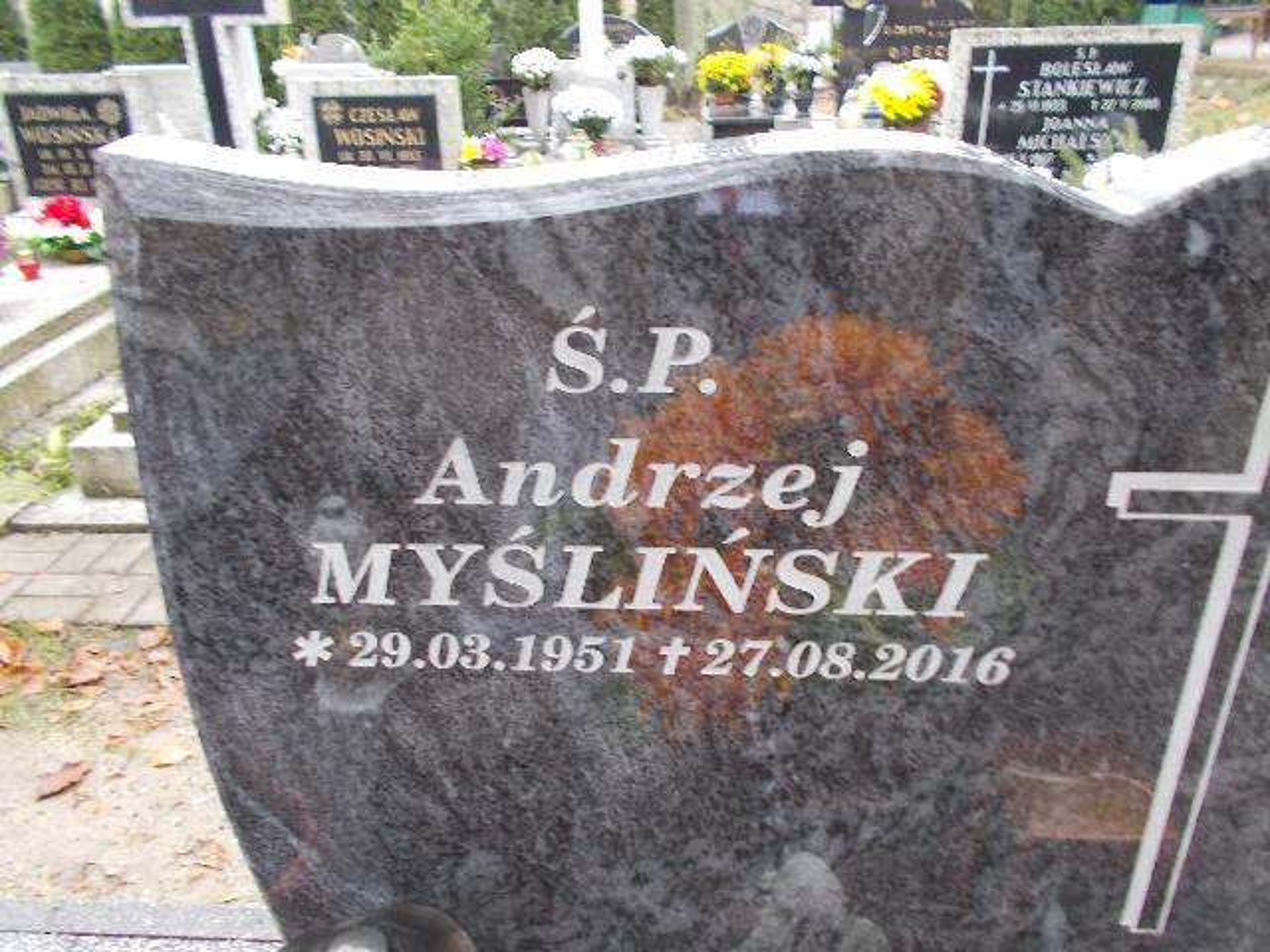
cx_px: 635
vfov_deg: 53.1
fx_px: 954
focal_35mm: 26
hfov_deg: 67.3
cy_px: 476
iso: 200
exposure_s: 1/13
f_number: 3.2
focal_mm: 4.6
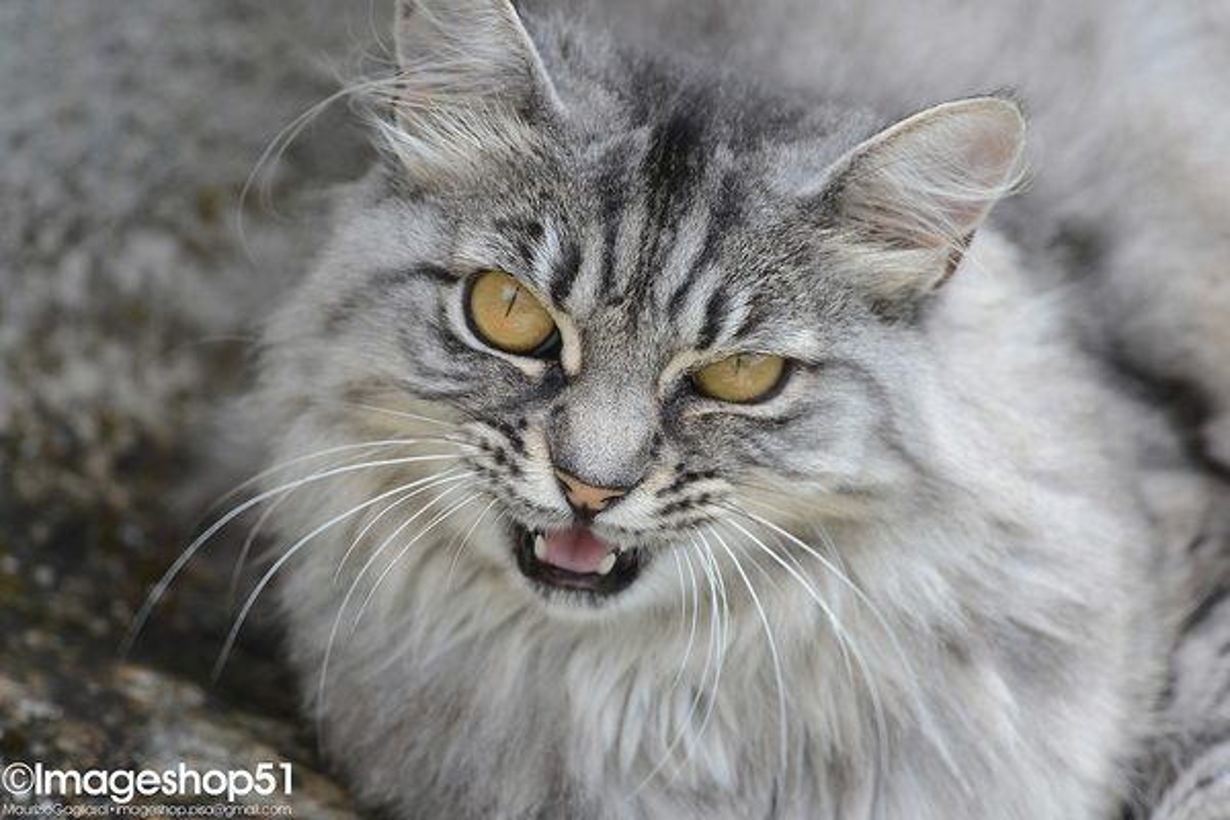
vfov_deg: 2.7
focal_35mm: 500
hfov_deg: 4.1
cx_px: 615
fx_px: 17082
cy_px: 410
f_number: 9.5
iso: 800
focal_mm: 500
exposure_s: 1/500
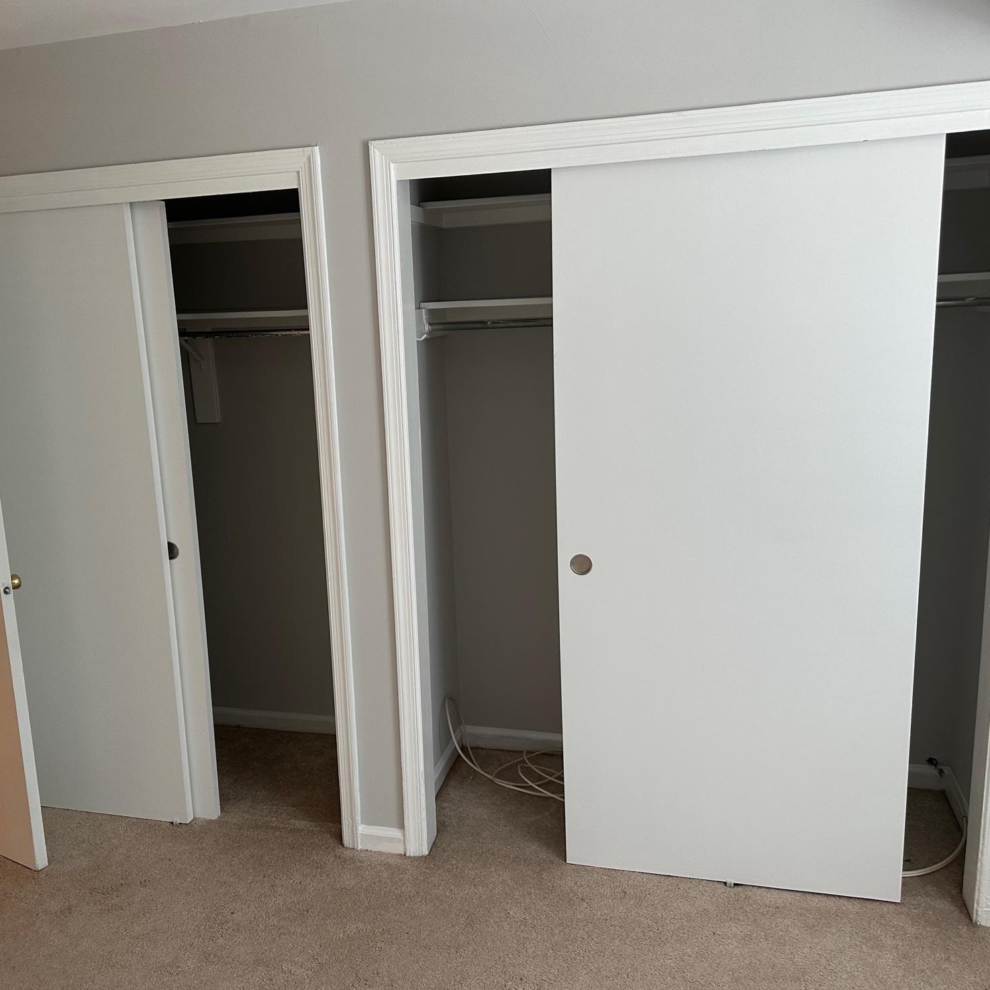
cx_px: 430
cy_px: 499
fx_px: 938
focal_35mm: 29
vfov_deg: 55.6
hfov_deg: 55.4
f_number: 1.78
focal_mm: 6.86
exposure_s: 1/60
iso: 200
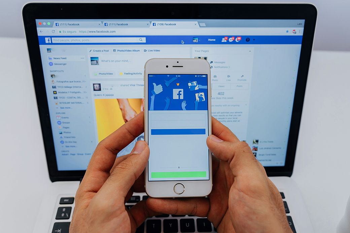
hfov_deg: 61.9
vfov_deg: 43.6
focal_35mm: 30
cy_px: 116
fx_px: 292
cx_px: 175
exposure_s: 1/15
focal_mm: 30
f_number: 4.5
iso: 125
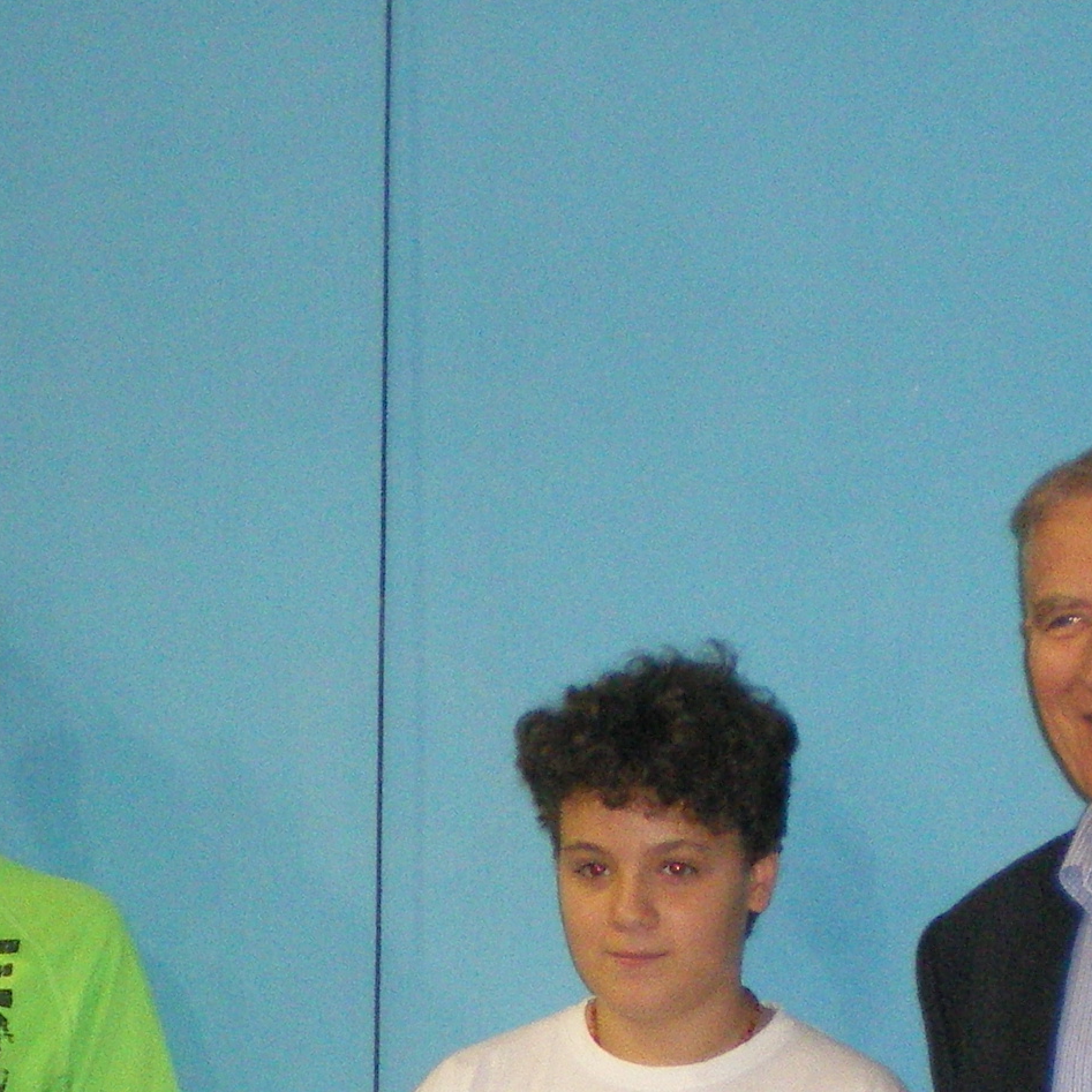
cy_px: 1027
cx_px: 641
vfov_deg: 15.7
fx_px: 3890
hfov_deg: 16.0
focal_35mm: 109
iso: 400
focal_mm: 6.3
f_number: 3.1
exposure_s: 1/50
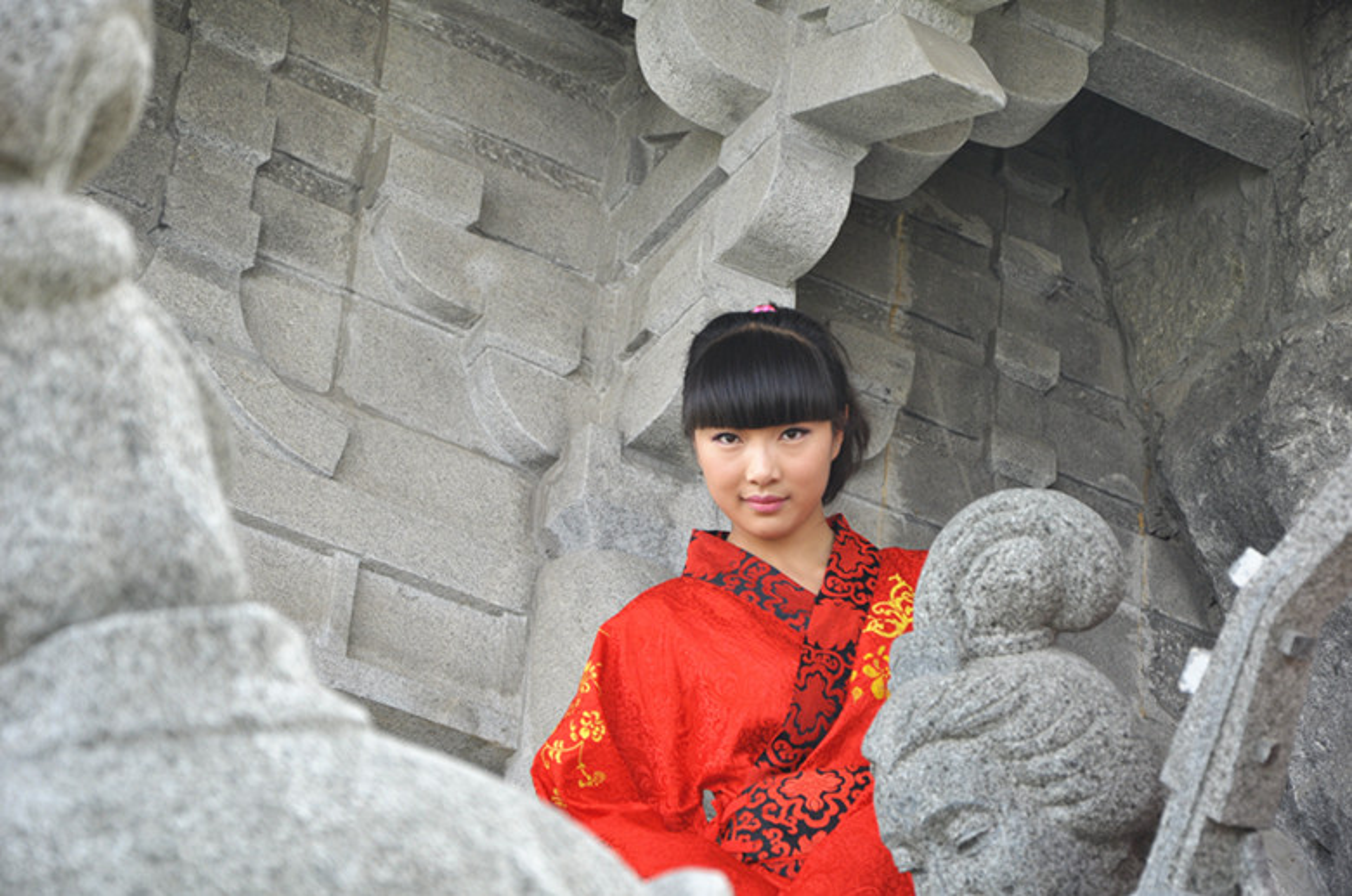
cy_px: 448
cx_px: 676
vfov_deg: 11.4
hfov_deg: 17.1
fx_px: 4498
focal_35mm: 120
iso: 250
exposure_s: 1/125
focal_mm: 80
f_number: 5.3
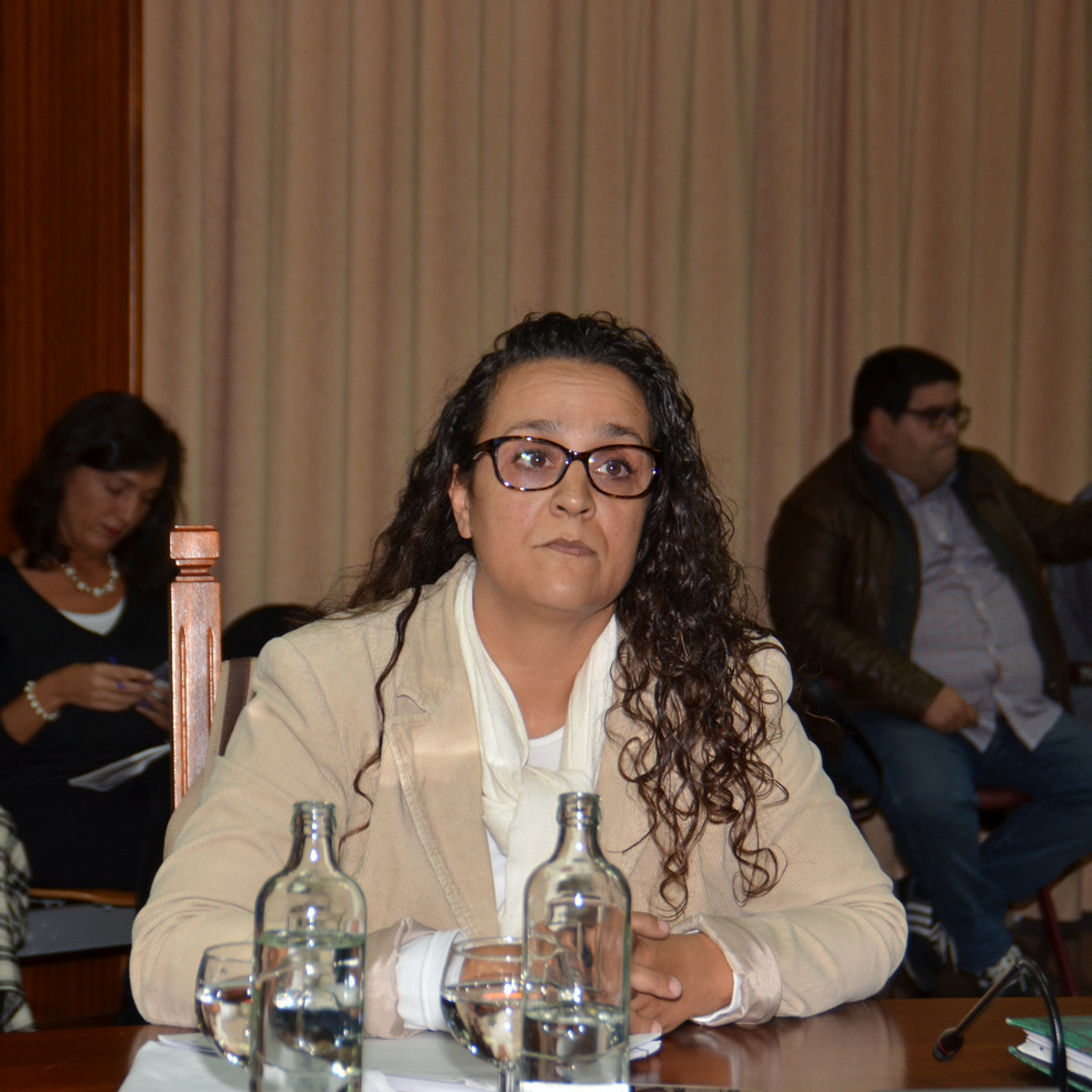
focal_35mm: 101
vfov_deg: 17.2
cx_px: 494
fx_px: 3605
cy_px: 549
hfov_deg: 17.2
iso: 400
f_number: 5.6
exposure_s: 1/60
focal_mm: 52
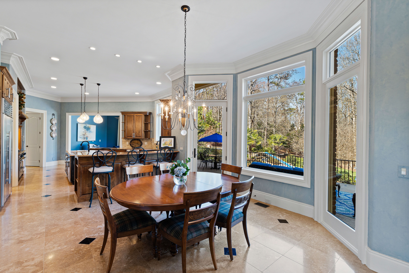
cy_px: 136
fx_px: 170
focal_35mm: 15
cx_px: 204
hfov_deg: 100.4
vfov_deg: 77.3
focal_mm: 10
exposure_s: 1/1.67
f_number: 8
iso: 100
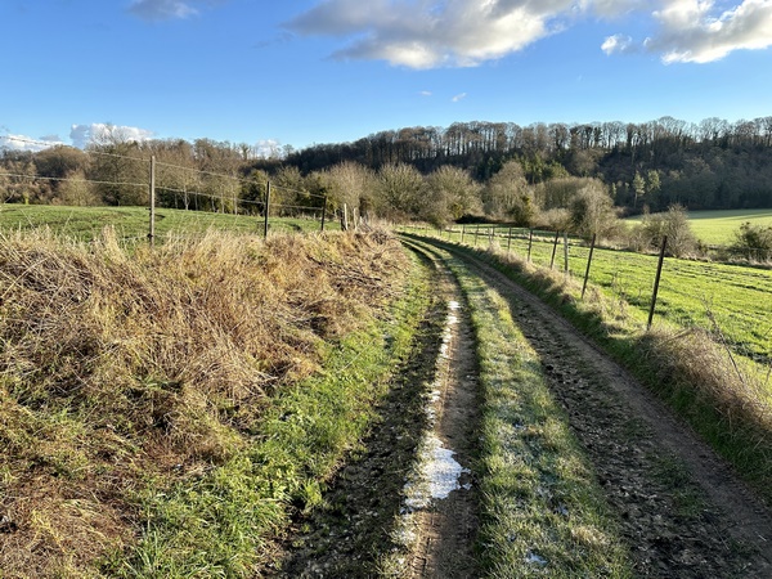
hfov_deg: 71.6
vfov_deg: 56.8
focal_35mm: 24
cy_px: 290
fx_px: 535
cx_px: 386
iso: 80
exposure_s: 1/1412
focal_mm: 6.86
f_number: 1.78
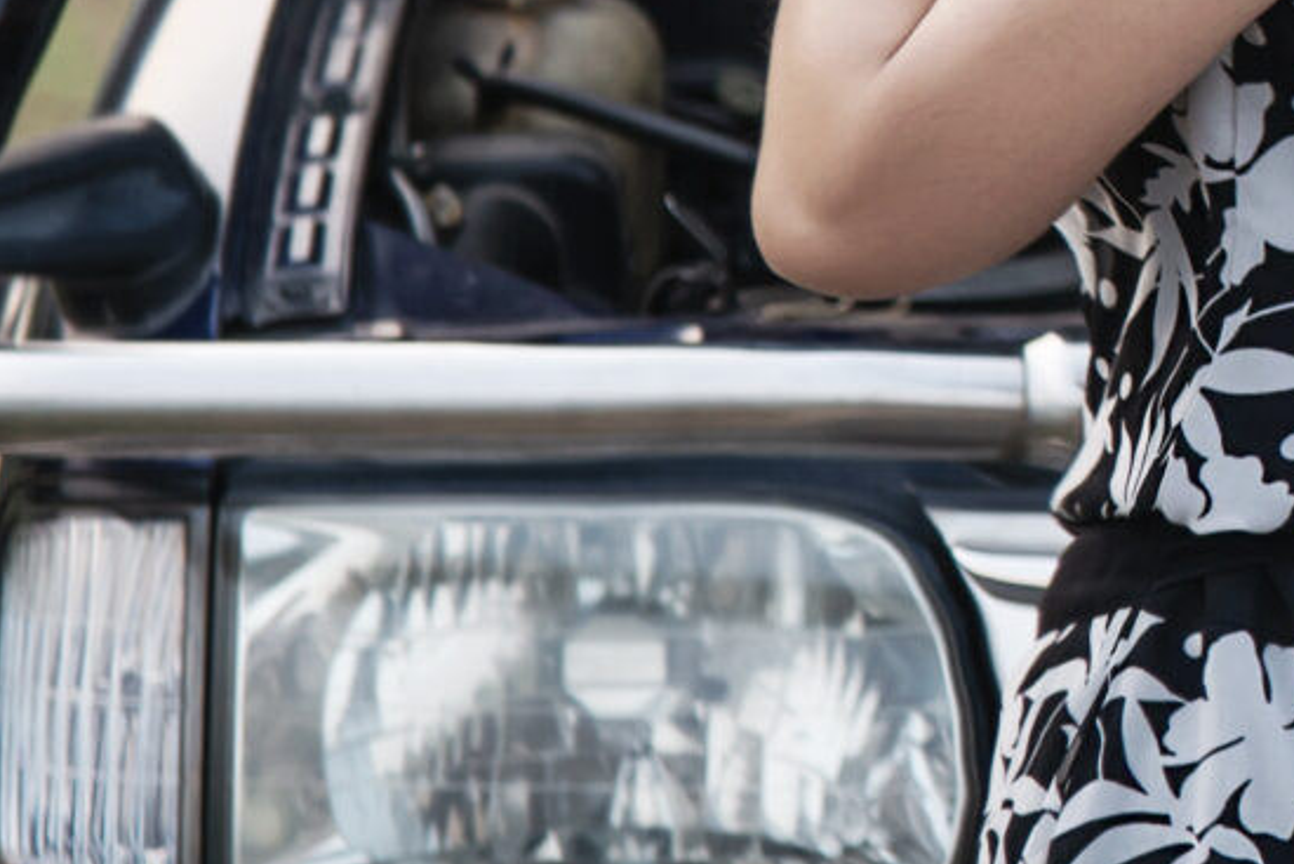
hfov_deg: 5.6
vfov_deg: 3.8
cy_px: -373
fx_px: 13050
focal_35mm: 363
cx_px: 2402
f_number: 4
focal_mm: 78
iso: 320
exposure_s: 1/200
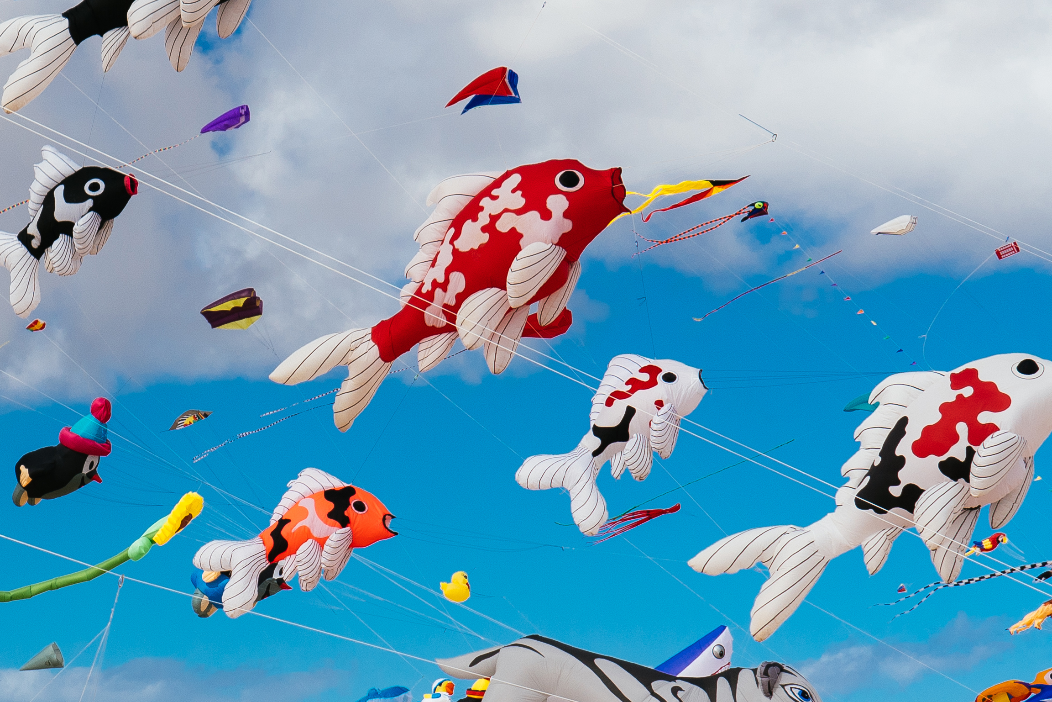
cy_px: 254
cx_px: -162
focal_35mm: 138
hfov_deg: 14.5
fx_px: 4033
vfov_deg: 9.9
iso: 100
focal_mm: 40
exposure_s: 1/160
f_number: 9
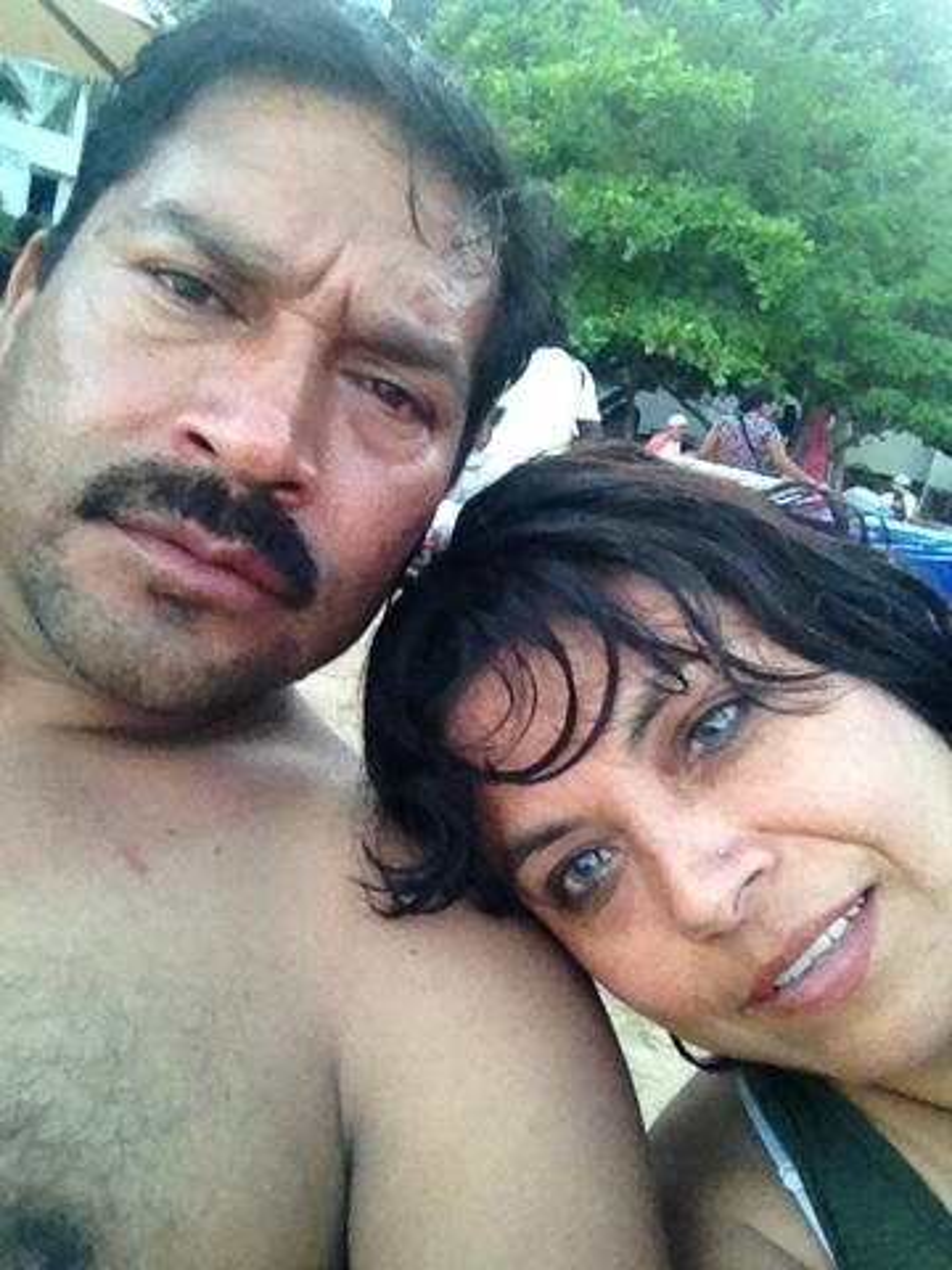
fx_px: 1283
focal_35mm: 35
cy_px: 635
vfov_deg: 52.6
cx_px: 476
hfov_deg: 40.7
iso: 200
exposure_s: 1/120
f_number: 2.4
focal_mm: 1.85
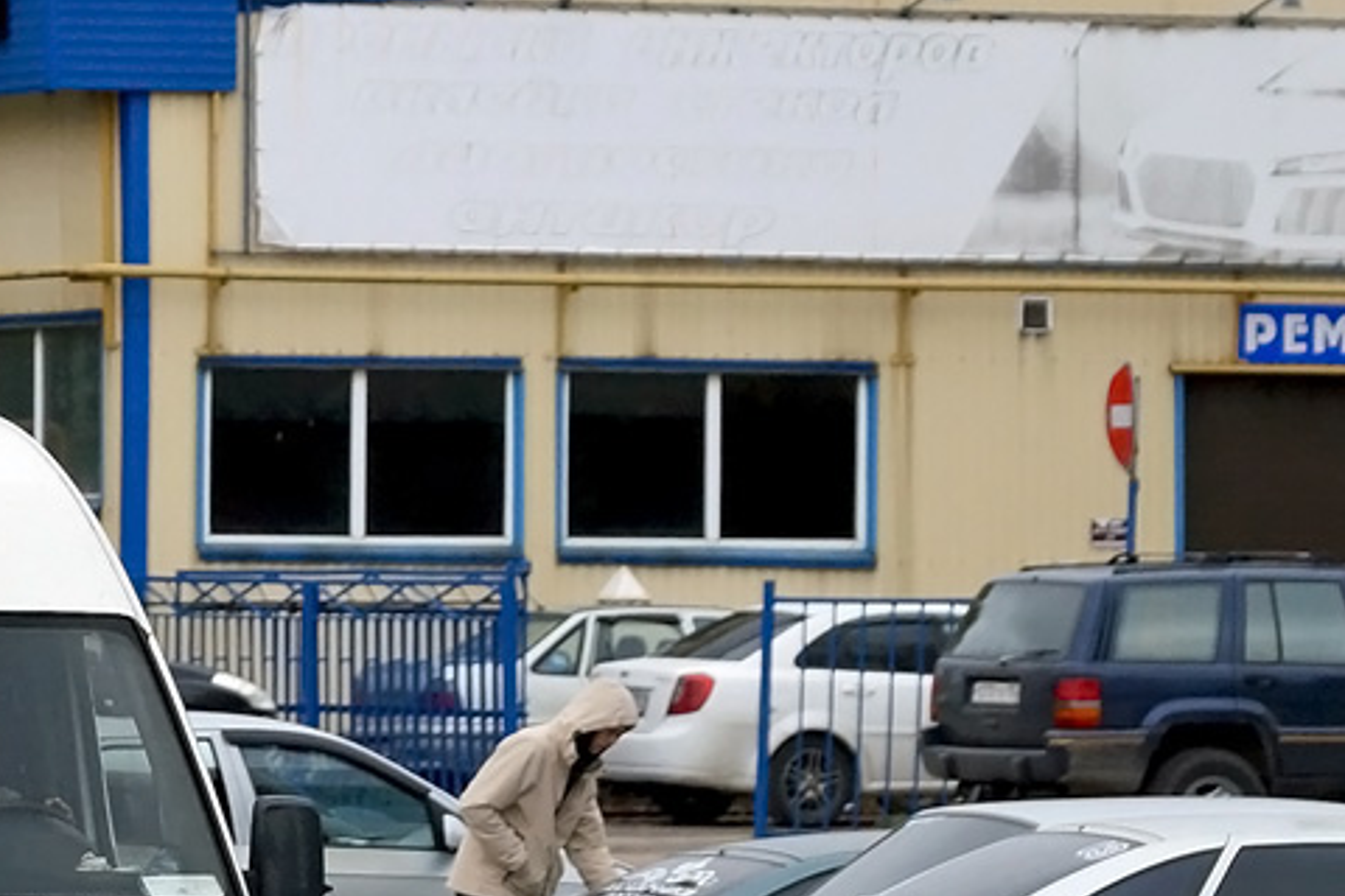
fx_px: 14719
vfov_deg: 3.5
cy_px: 678
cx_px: -179
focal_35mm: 394
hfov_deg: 5.2
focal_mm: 100
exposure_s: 1/800
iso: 400
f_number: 5.6
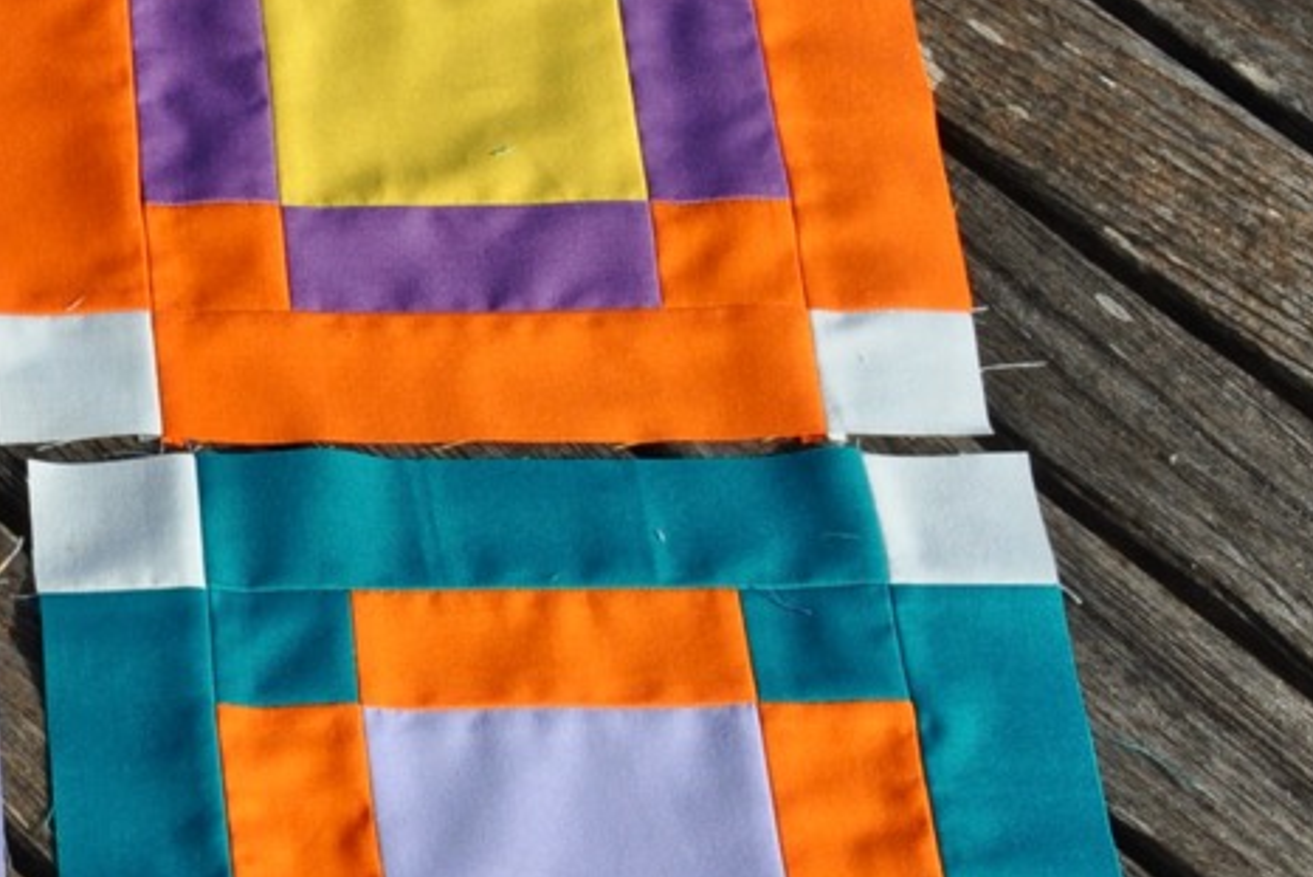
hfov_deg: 16.1
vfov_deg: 11.1
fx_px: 4400
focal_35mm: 121
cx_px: -414
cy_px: 1125
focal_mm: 25
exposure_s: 1/160
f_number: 13
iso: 200
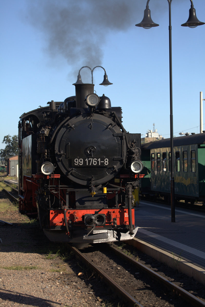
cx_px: 102
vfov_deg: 18.8
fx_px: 932
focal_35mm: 109
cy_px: 154
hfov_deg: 12.6
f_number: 6.3
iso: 500
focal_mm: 112
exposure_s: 1/1250
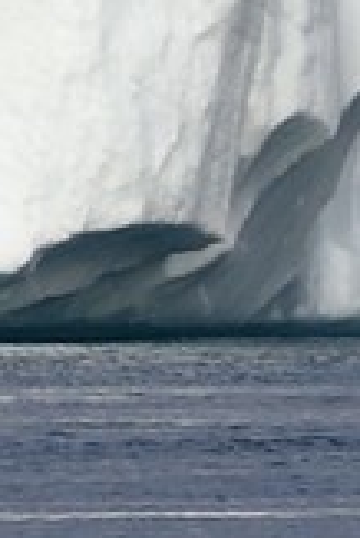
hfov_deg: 0.5
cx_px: 1899
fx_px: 41100
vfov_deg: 0.8
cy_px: -492
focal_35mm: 2746
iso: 200
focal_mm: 280
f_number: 11
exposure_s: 1/250
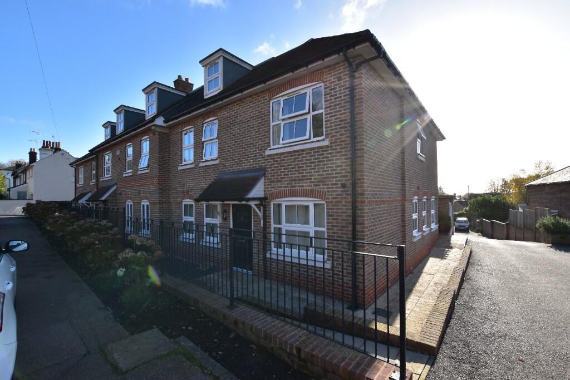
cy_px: 190
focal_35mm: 15
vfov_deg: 77.3
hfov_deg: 100.4
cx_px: 285
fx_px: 238
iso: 400
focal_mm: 10
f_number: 10
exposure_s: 1/320
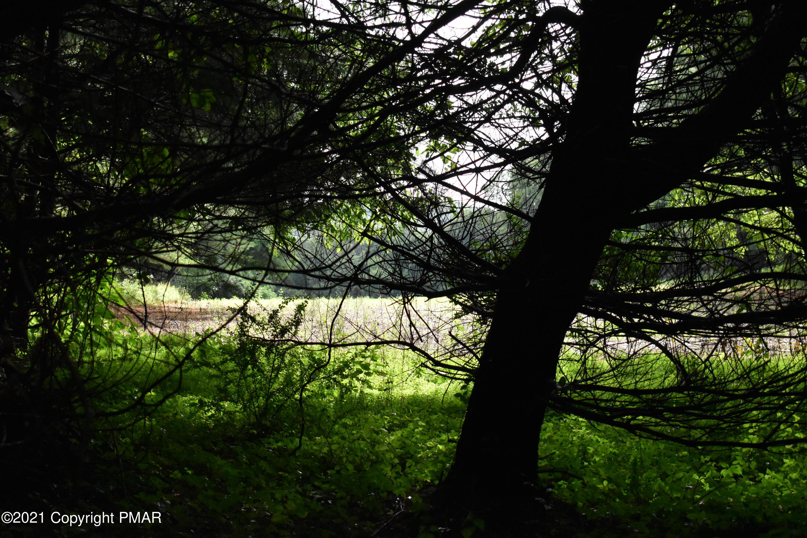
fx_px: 1278
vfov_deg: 23.8
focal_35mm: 57
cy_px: 269
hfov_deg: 35.1
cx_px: 404
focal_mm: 38
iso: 3600
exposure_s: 1/4000
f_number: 4.8
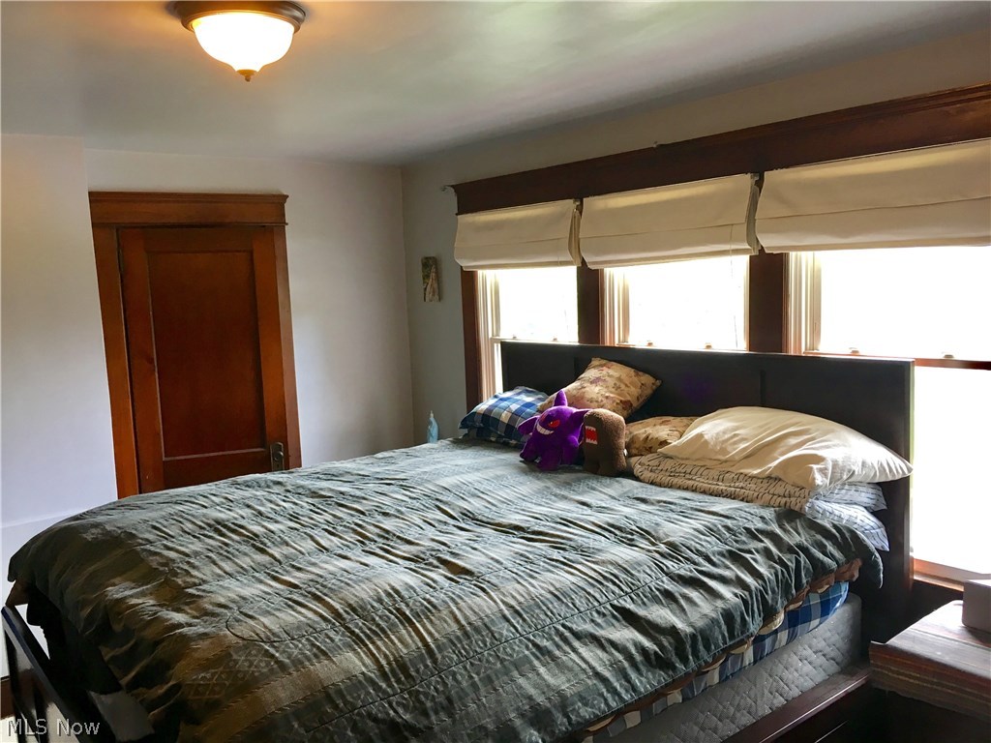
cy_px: 372
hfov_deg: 61.7
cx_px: 496
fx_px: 830
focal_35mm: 29
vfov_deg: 48.2
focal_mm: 4.15
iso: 50
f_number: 2.2
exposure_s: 1/30
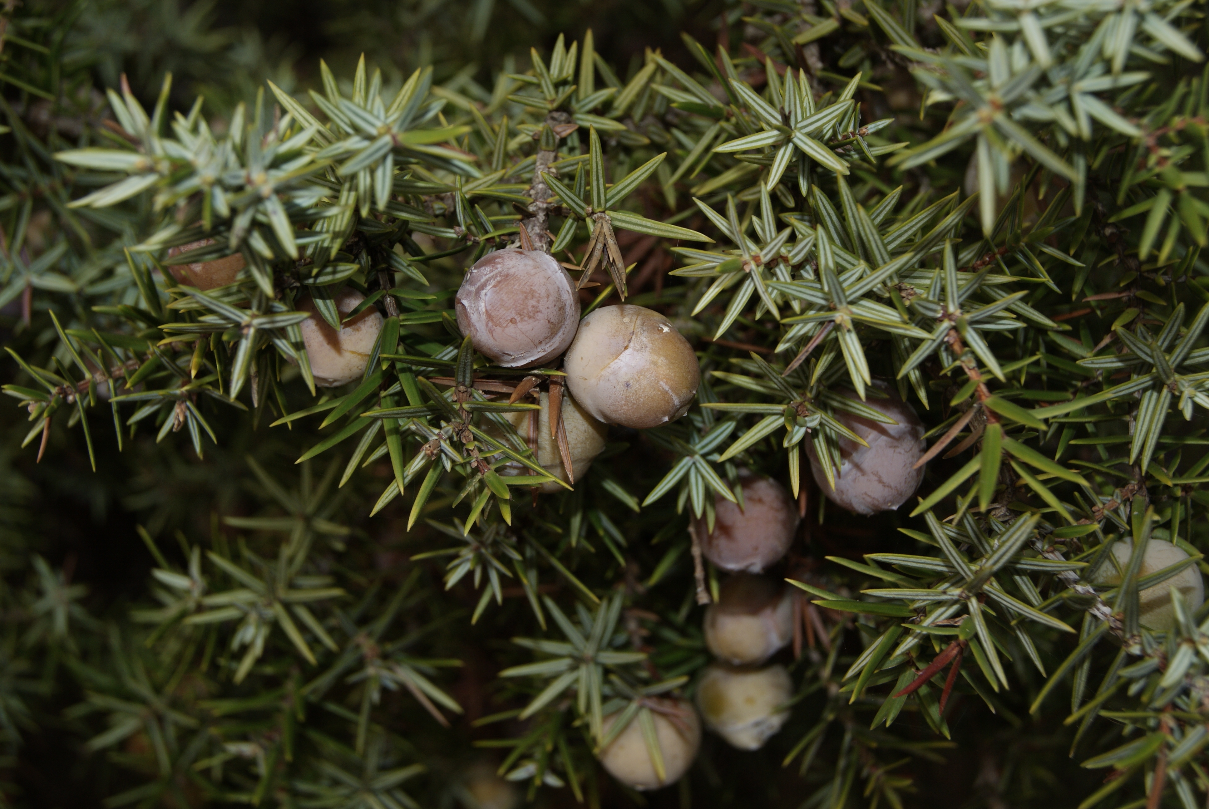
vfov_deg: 20.2
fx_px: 2270
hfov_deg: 29.8
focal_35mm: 68
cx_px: 604
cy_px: 404
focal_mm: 45
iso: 200
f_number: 9
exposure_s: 1/160
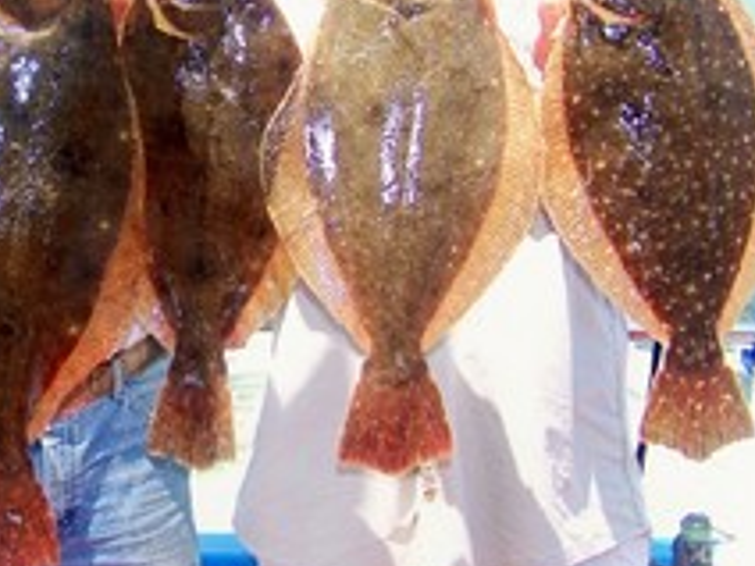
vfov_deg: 21.5
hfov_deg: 27.6
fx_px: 1483
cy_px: 182
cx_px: 89
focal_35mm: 68
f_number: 2.8
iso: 64
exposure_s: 1/320
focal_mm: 5.85
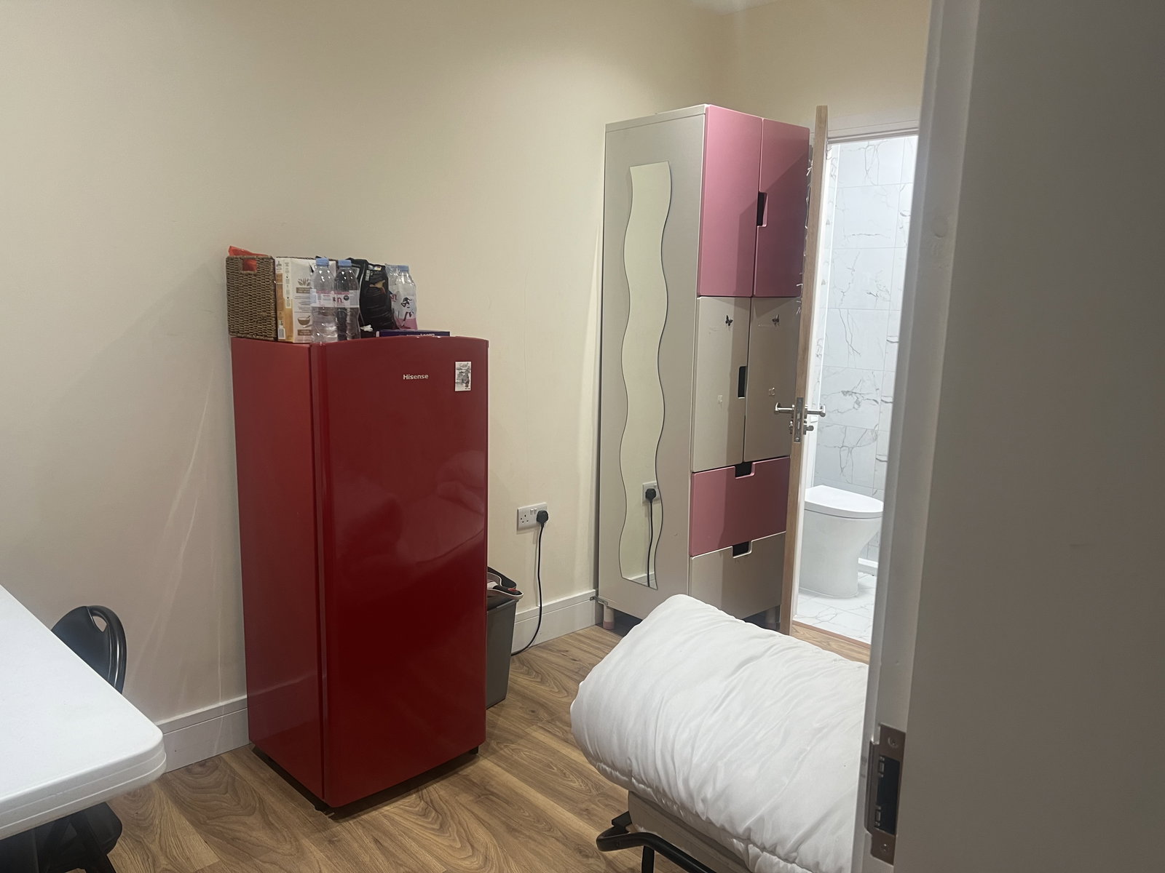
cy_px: 436
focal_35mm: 26
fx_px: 875
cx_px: 582
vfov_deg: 53.1
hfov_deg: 67.3
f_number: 1.5
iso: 64
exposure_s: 1/50
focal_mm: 5.7
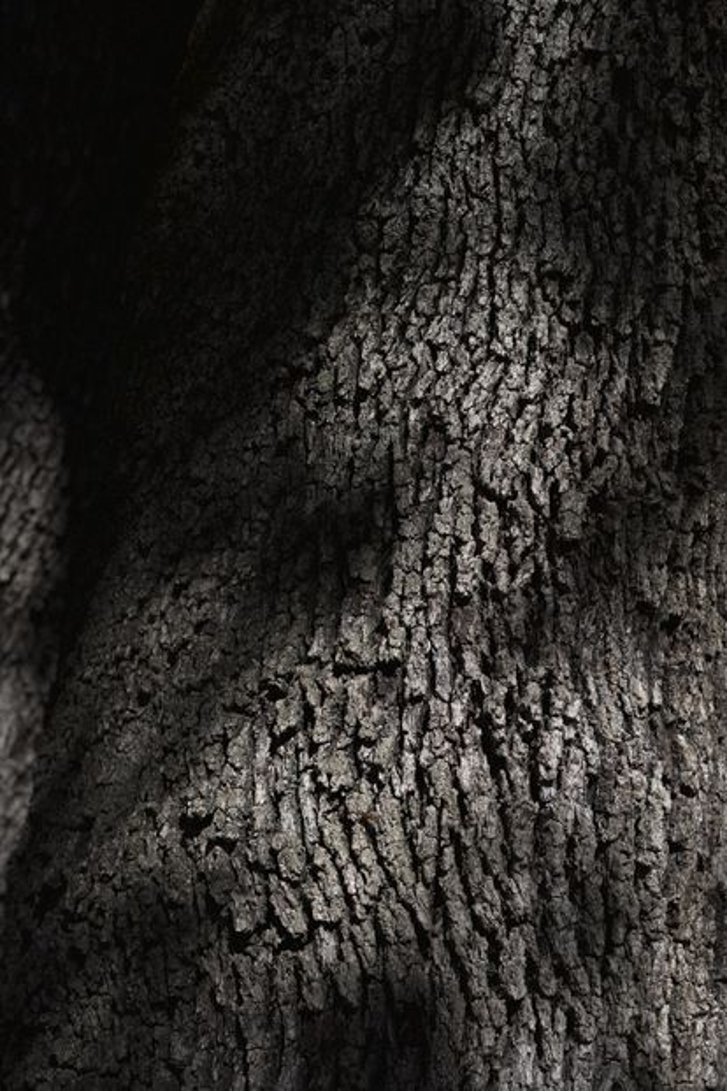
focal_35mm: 55
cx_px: 364
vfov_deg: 36.2
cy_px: 546
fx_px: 1666
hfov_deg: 24.6
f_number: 5.6
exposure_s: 1/1250
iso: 200
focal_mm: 55
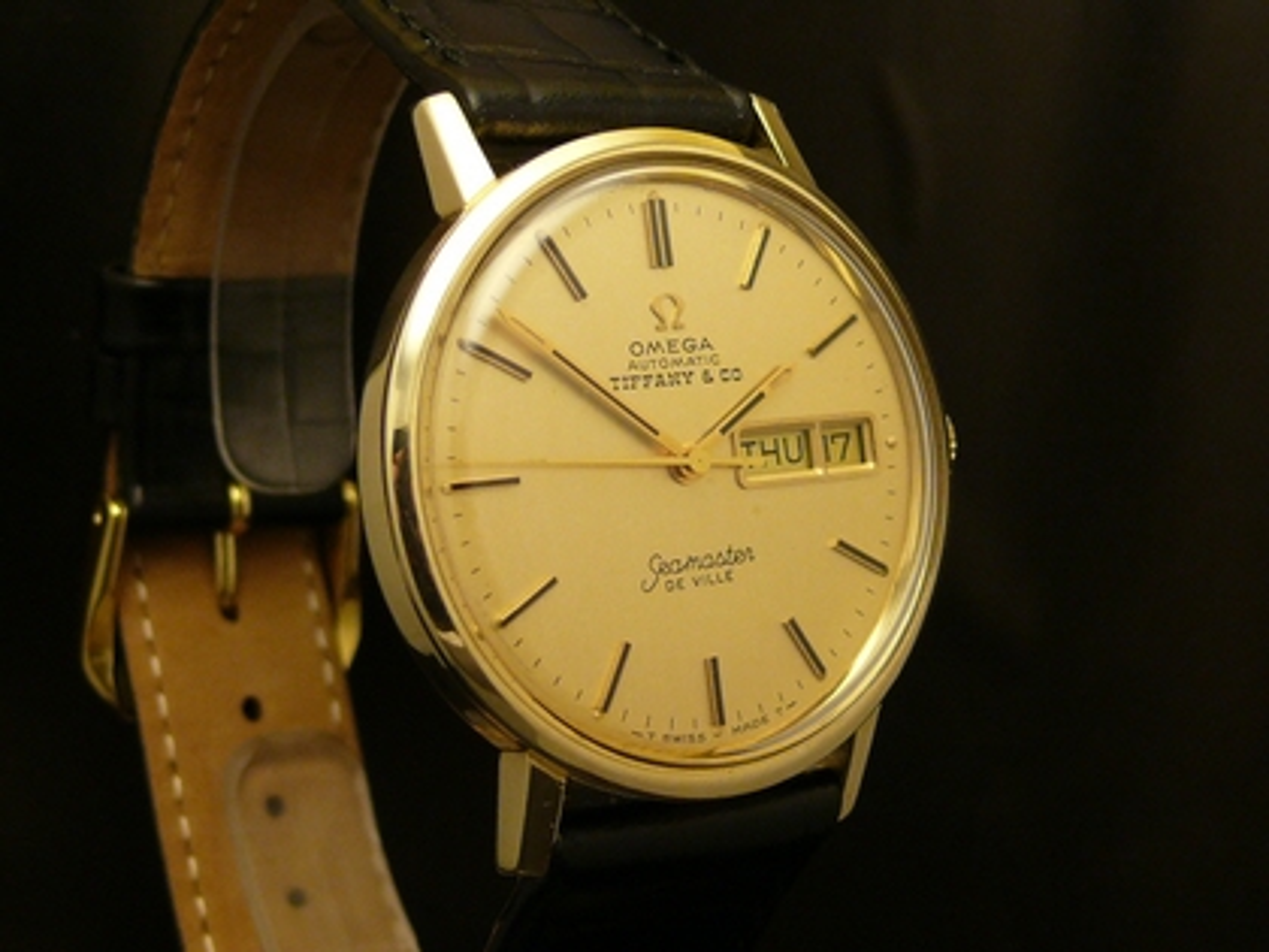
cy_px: 476
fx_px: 1356
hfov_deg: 50.1
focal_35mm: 37
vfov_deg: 38.7
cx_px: 634
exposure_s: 1/60
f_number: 3.2
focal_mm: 7.8
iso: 100
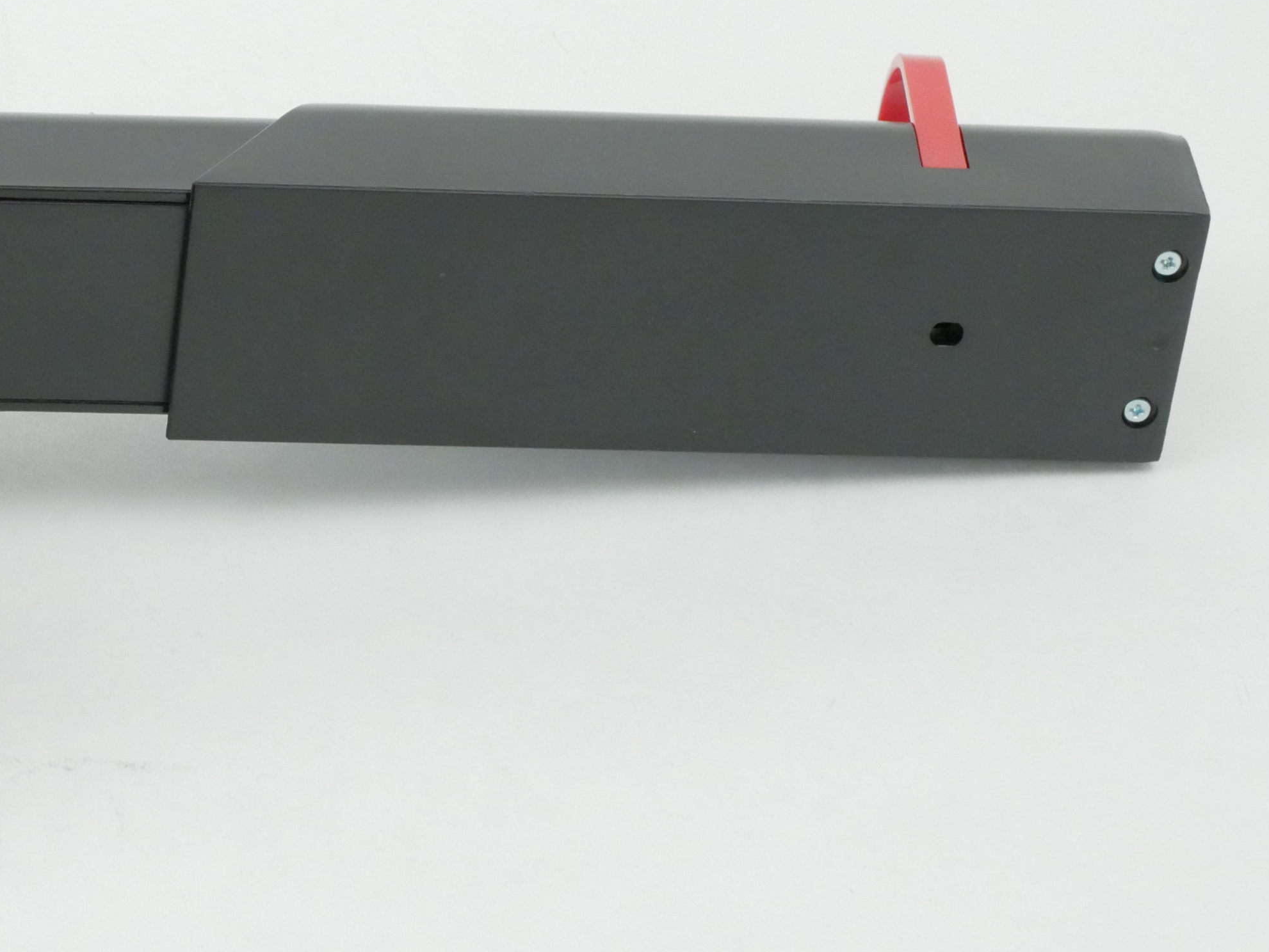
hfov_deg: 14.0
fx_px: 5098
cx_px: 73
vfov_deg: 10.7
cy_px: 321
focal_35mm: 139
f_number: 7.1
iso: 1600
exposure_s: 1/200
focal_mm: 30
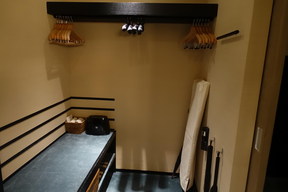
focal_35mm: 24
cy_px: 96
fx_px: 192
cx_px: 144
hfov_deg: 73.7
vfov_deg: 53.1
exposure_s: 1/25
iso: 800
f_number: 1.8
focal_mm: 8.8
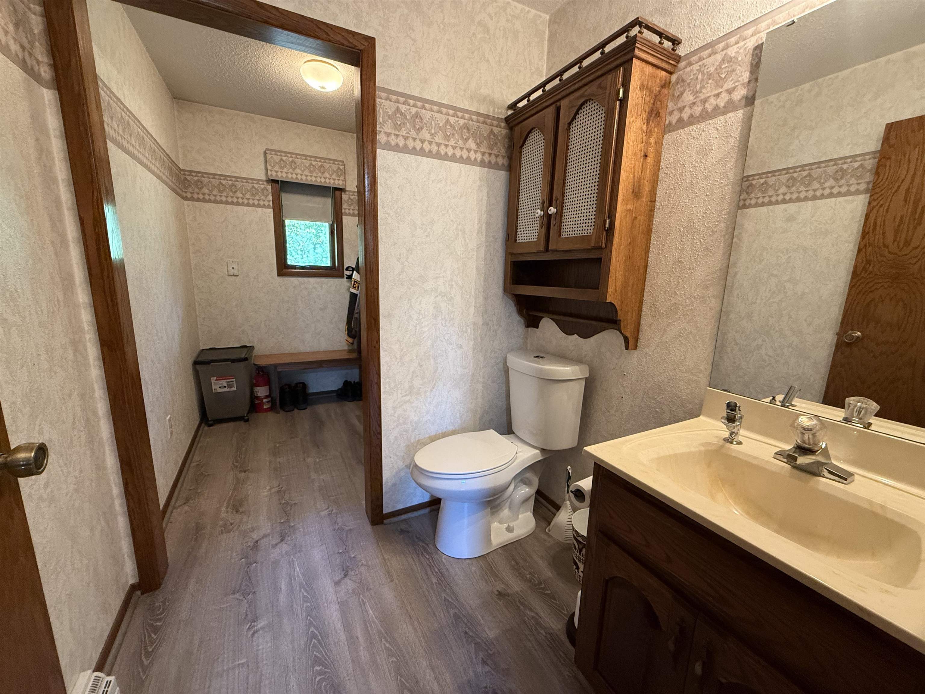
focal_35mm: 14
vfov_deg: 85.7
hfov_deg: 102.1
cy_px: 347
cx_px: 462
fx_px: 374
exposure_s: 1/60
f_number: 2.2
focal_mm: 2.22
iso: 400
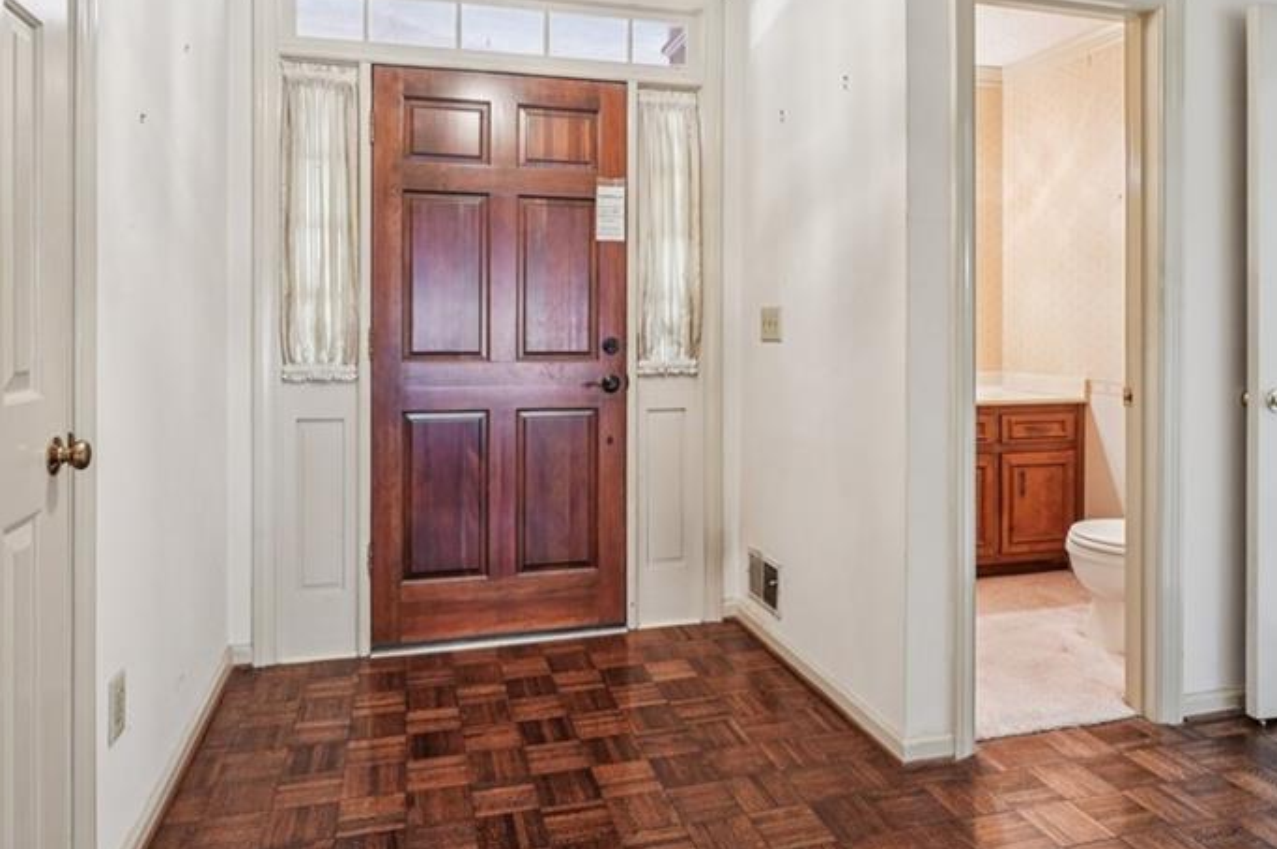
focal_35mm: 24
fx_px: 851
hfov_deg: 73.8
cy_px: 326
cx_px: 643
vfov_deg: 52.6
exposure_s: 1/6
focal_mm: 16
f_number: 8
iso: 800
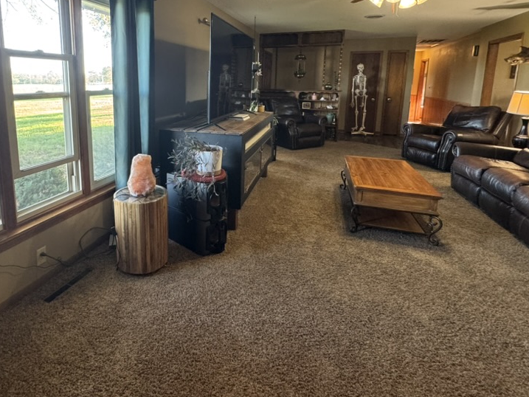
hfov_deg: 80.7
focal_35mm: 20
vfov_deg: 64.0
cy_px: 126
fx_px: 306
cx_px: 209
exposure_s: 1/60
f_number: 2.2
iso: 400
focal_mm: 2.22
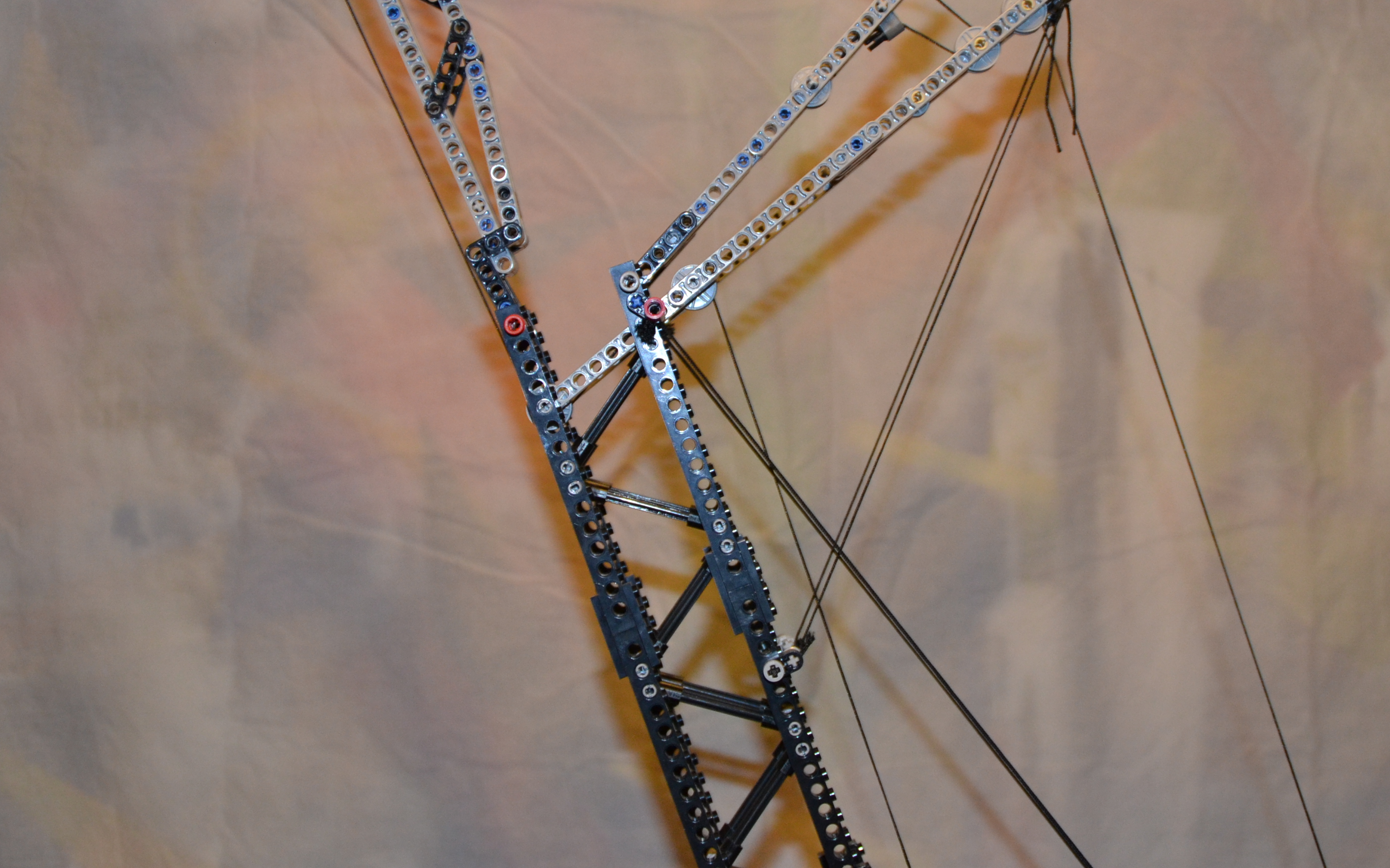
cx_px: 774
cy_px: 317
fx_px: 2273
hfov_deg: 34.0
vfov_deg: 21.6
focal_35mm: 60
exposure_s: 1/60
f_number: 4.2
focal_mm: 32
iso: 1000
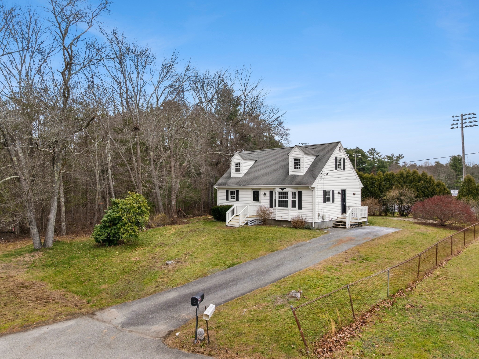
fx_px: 332
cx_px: 240
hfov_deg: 71.6
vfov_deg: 56.8
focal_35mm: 24
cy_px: 180
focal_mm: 12.29
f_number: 7.1
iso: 100
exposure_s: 1/60
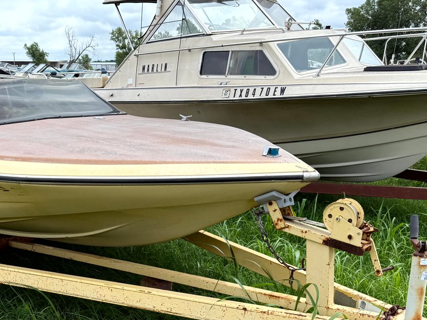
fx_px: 518
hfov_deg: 43.7
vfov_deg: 33.0
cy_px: 271
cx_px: 120
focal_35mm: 42
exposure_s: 1/2232
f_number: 1.78
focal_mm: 6.76
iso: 80
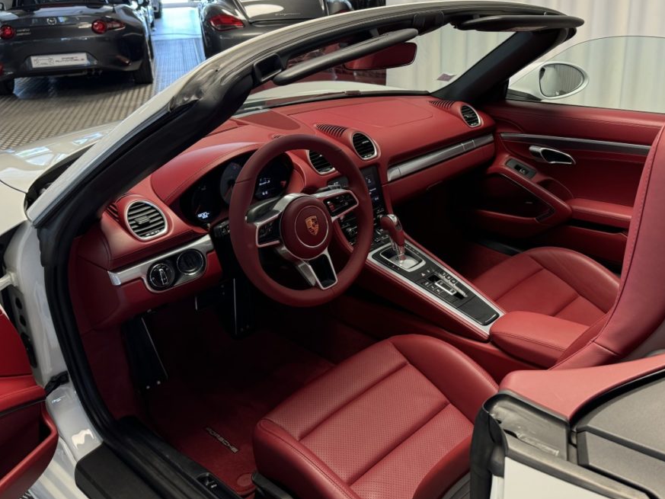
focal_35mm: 33
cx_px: 395
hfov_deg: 55.0
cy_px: 194
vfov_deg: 42.7
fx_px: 634
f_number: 1.78
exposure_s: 1/100
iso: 160
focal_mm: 6.76
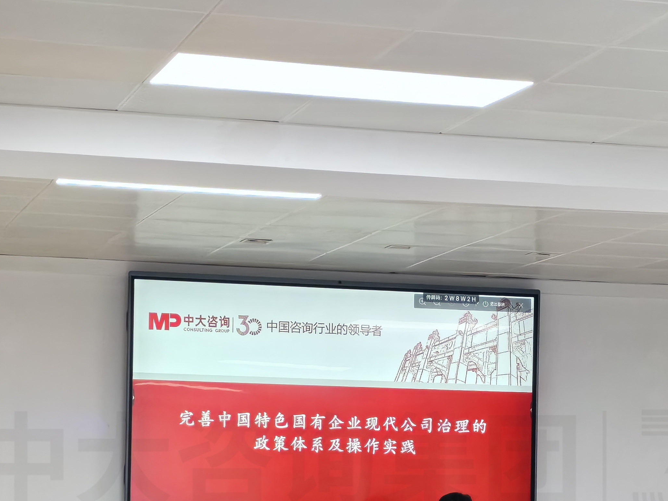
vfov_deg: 12.1
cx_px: 420
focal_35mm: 121
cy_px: 470
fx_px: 2335
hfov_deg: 16.3
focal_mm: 5.75
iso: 80
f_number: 2
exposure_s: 1/100
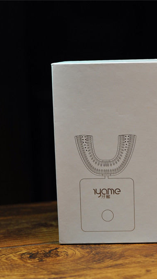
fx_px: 584
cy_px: 140
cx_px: 189
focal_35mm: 79
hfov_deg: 14.8
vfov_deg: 26.8
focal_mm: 50
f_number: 5
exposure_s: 1/100
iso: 800
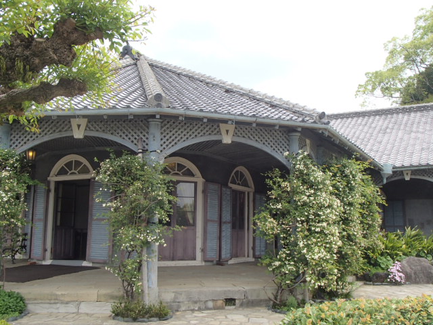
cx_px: 216
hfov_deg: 49.0
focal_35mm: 38
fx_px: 475
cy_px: 162
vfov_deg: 37.7
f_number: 4.6
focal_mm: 6.83
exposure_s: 1/250
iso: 100
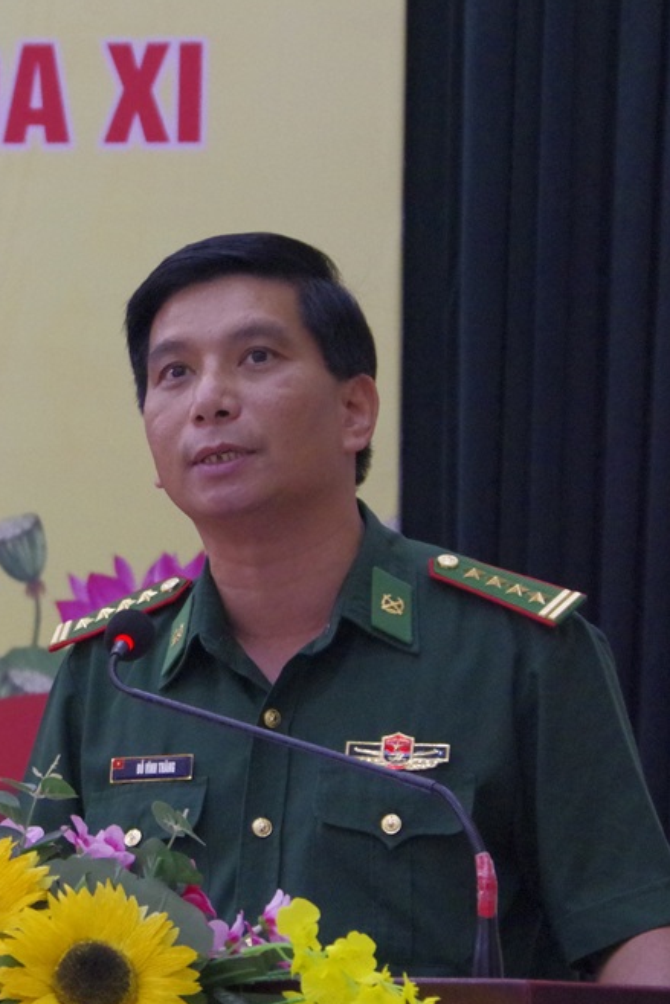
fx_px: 5189
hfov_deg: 7.3
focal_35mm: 186
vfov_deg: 11.1
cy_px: 522
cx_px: -61
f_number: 6.3
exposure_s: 1/125
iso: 6400
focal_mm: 68
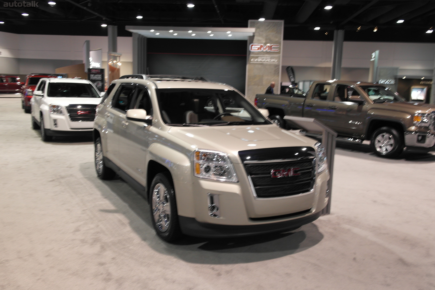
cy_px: 145
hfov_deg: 61.9
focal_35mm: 30
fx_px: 362
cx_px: 218
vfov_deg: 43.6
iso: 400
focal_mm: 20
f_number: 3.5
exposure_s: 1/20
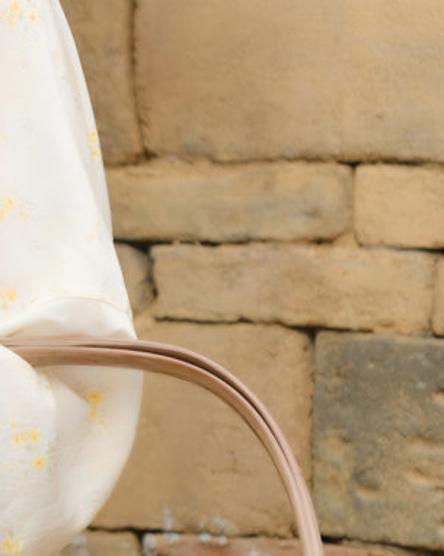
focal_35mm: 249
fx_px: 4095
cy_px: 121
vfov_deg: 7.8
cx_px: -181
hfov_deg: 6.1
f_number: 3.2
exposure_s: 1/250
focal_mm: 50
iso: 250
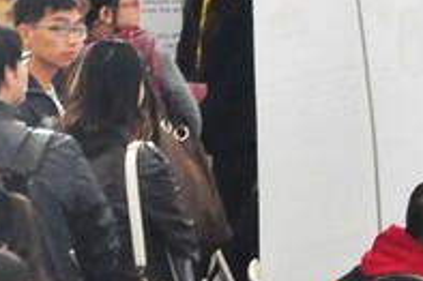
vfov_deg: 2.3
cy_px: 320
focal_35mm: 602
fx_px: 7067
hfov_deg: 3.4
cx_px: -326
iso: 1000
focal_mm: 66
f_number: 8
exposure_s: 1/50
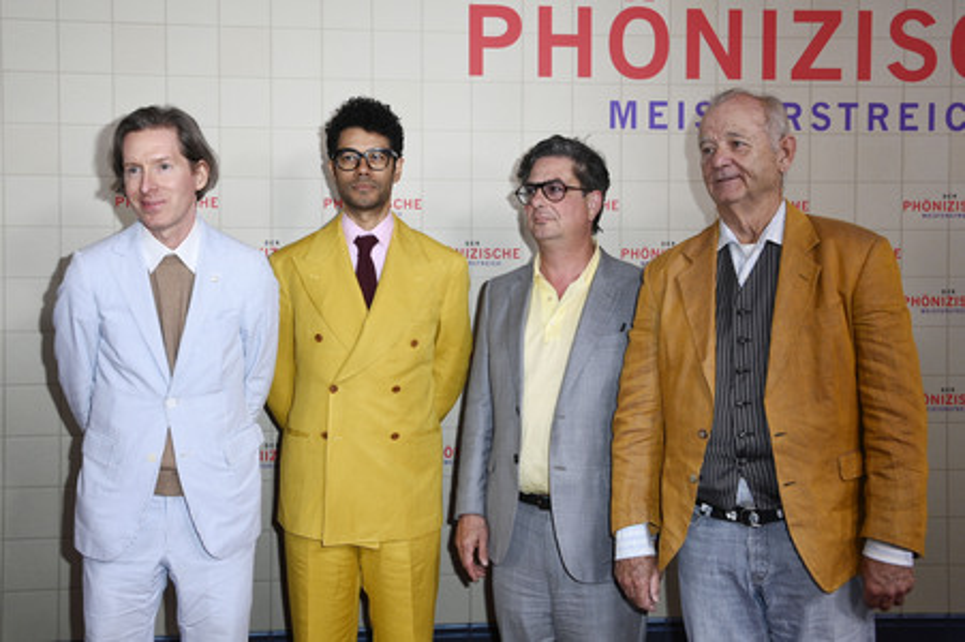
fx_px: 1125
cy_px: 321
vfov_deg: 31.8
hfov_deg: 46.4
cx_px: 482
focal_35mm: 42
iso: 800
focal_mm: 42
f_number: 5.6
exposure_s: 1/250
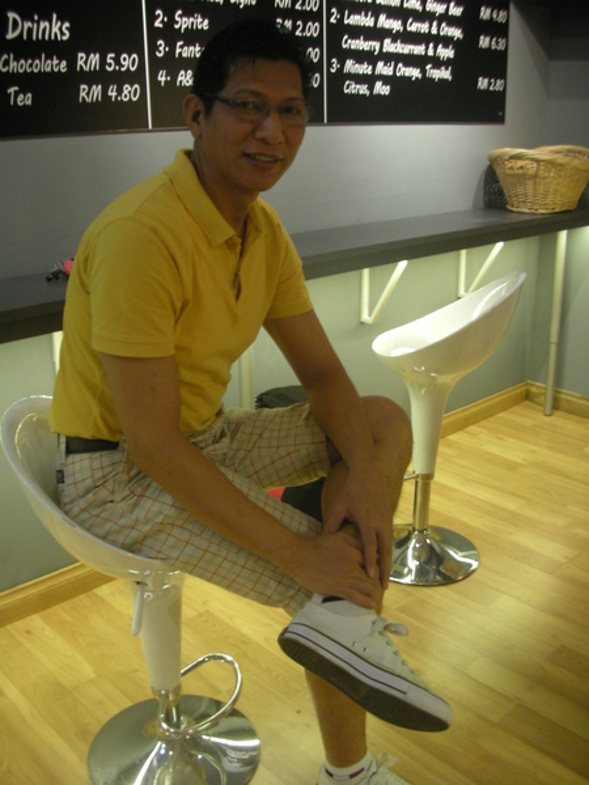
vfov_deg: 52.6
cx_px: 294
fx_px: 794
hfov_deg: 40.7
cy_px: 392
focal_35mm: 35
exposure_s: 1/8.1
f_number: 2.8
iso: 200
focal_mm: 5.8
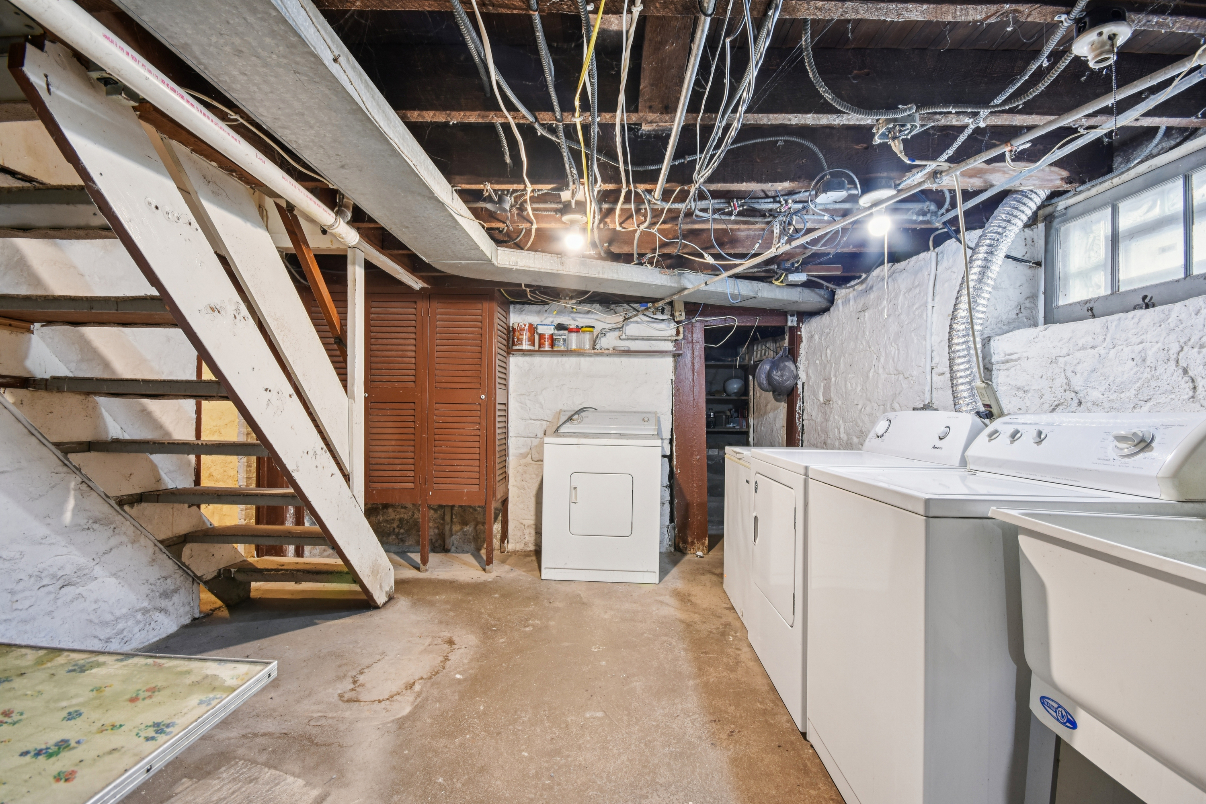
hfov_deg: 100.4
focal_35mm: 15
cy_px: 402
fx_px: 502
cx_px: 603
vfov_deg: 77.3
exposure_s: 1/4
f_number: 8
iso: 640
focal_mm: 10
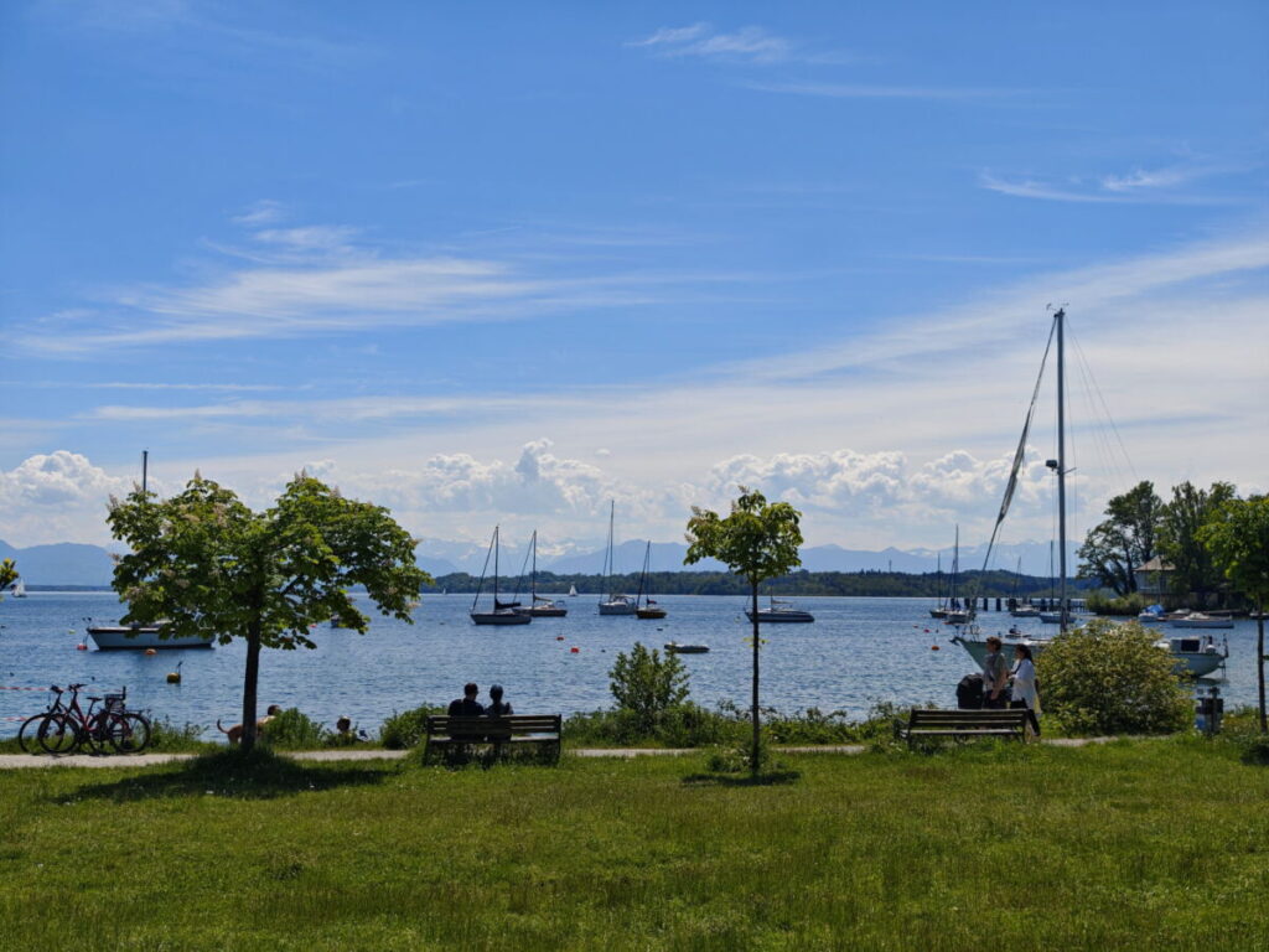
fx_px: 1686
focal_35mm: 46
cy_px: 476
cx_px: 634
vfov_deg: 31.5
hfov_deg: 41.2
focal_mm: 8.72
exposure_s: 1/2847
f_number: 2
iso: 52
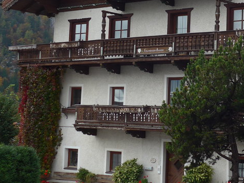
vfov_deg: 16.1
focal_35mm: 91
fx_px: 641
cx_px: 203
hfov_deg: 21.2
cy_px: 39
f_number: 2.8
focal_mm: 7.5
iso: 80
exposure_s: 1/640
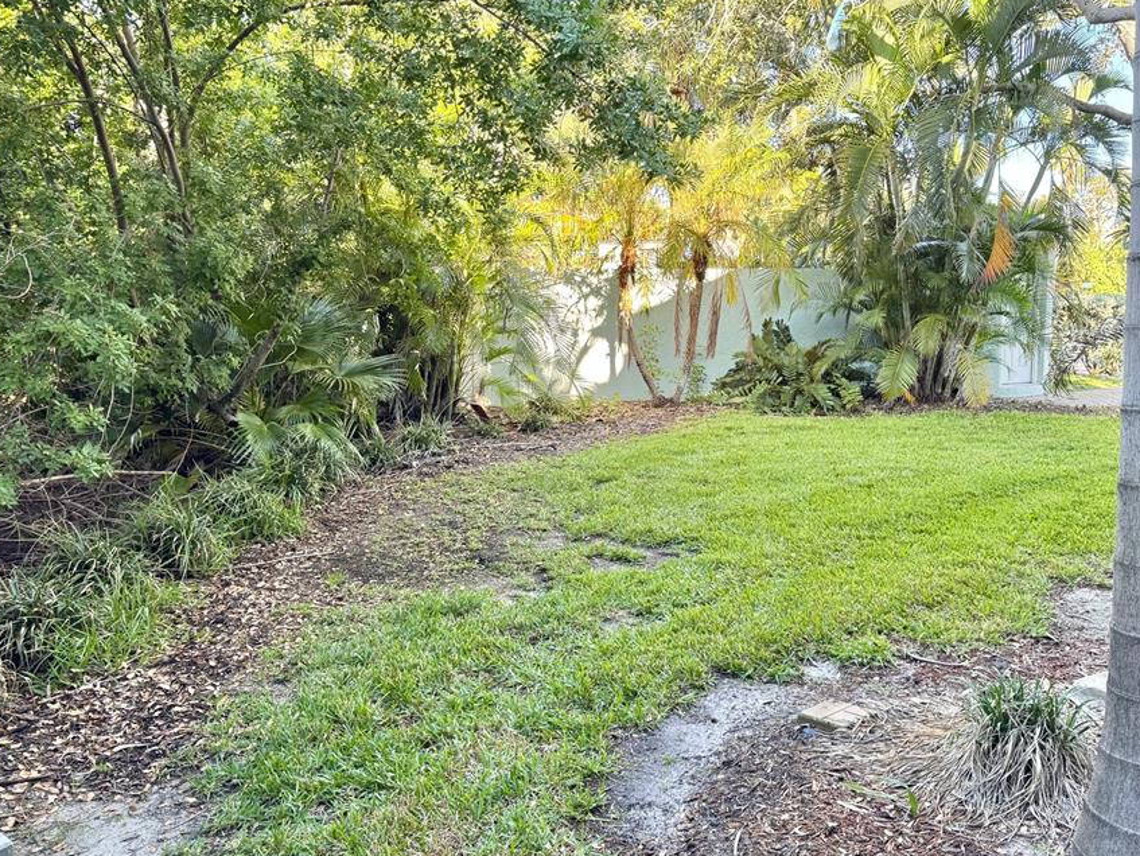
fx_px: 955
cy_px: 385
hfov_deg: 61.2
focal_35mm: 29
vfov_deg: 48.2
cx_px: 674
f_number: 1.78
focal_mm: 6.76
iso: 100
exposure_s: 1/145
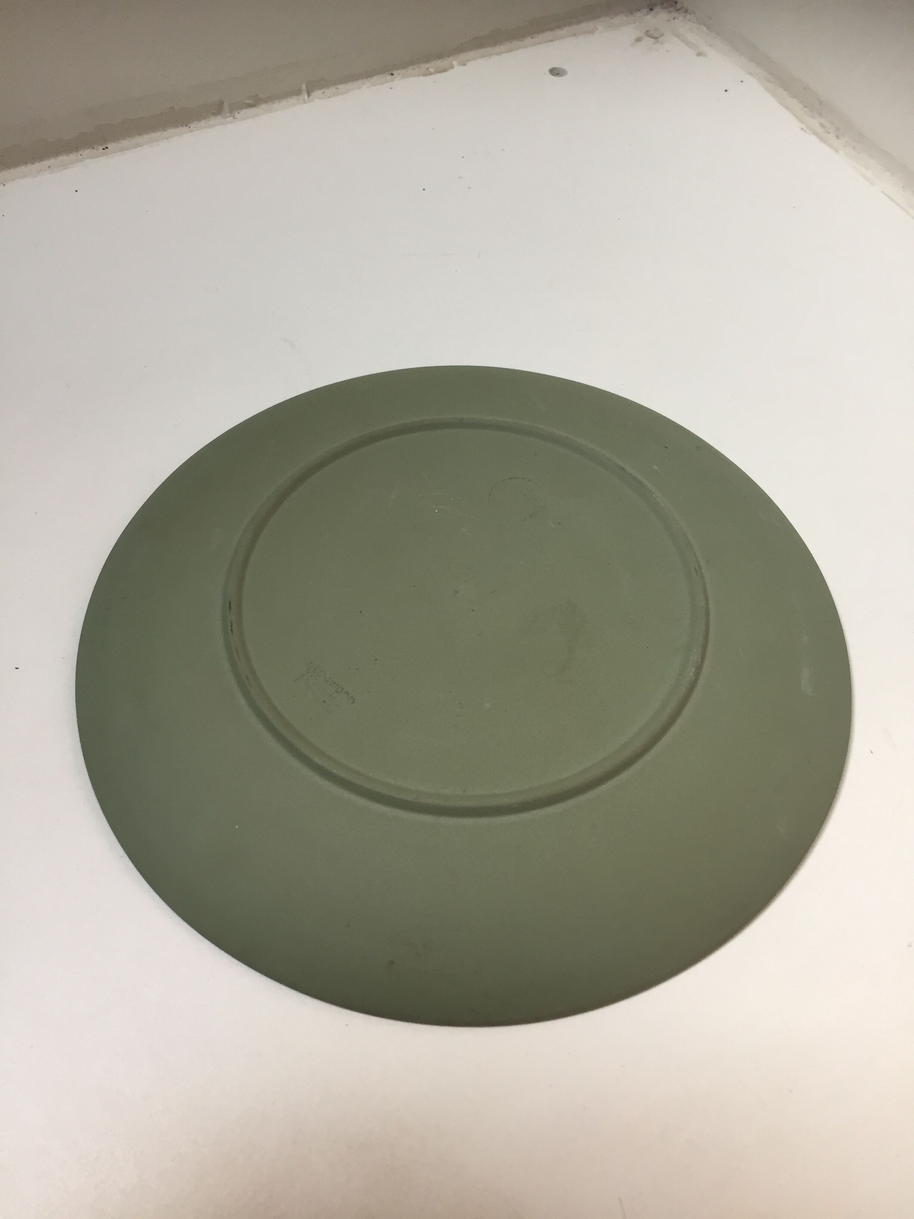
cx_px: 457
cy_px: 610
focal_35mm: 29
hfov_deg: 48.2
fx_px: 1021
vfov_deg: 61.7
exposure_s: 1/33
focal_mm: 4.15
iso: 40
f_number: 2.2
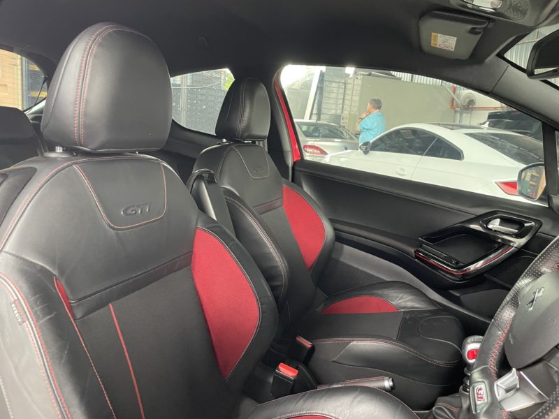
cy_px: 210
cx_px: 280
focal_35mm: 26
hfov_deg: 67.3
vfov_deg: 53.1
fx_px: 420
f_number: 1.6
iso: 500
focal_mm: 4.2
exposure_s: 1/60
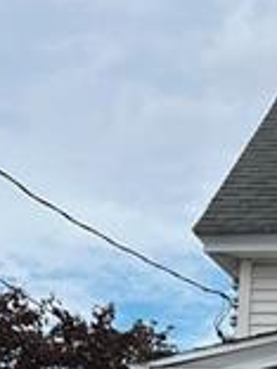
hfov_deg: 10.1
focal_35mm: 128
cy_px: 598
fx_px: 1366
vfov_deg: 14.1
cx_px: 656
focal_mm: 5.7
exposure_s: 1/1196
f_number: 1.5
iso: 50
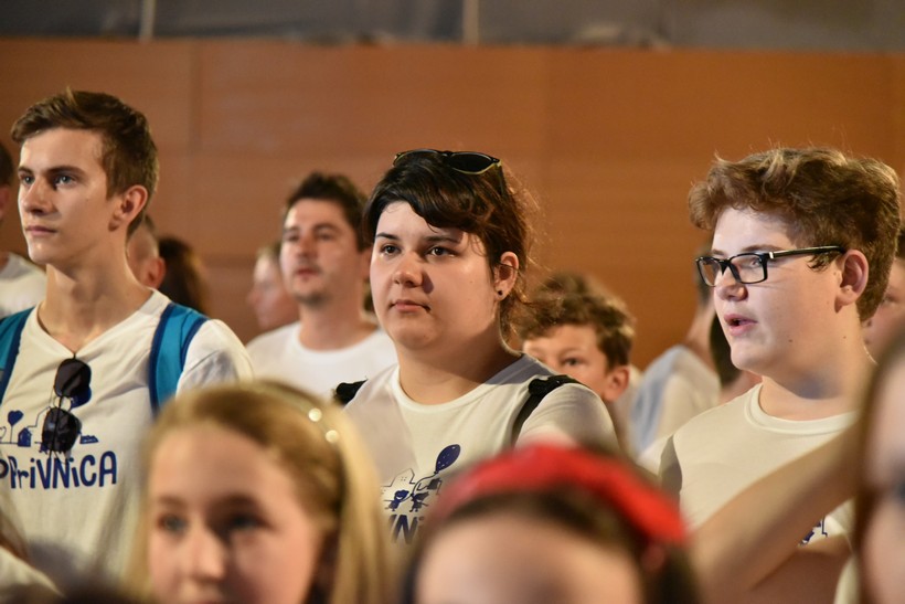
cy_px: 302
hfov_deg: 17.1
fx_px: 3017
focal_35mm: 120
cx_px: 452
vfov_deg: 11.4
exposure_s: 1/125
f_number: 4
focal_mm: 120
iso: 12800
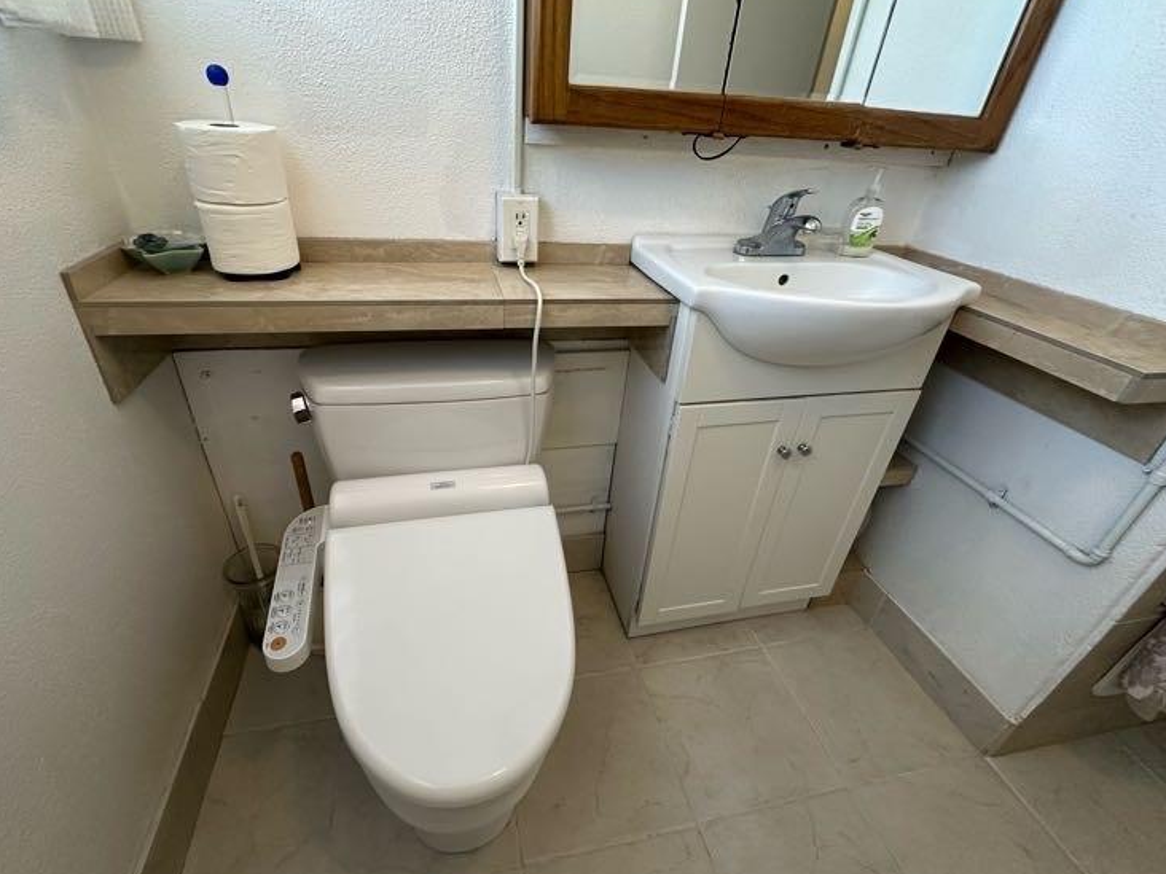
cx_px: 558
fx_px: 539
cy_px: 429
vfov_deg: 78.1
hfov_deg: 94.4
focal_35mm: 16
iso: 200
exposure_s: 1/60
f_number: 2.2
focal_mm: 2.22
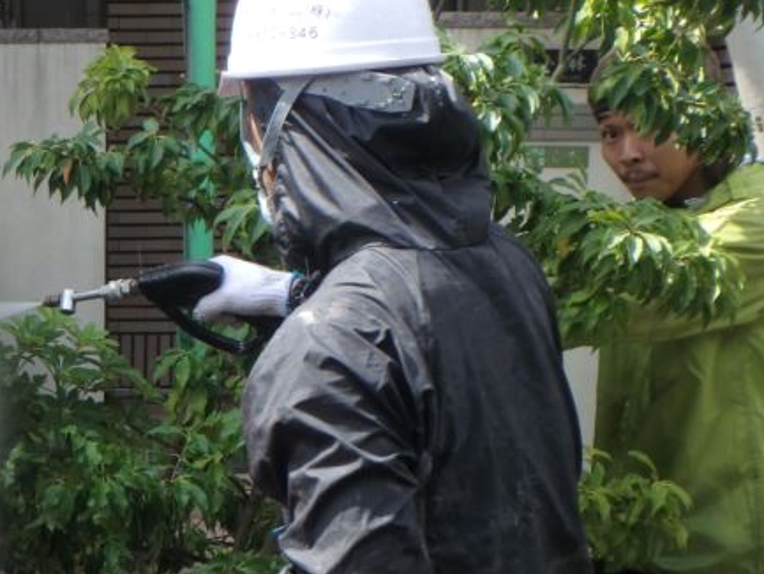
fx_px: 1590
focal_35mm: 72
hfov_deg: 26.2
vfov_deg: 20.4
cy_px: 399
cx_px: 92
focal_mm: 6.9
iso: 125
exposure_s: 1/160
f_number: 5.1
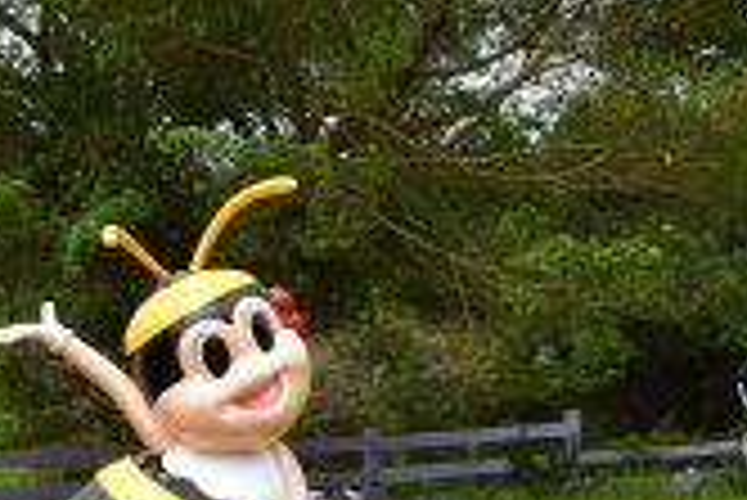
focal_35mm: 111
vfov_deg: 12.4
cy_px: 329
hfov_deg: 17.7
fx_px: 2305
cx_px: 832
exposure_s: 1/200
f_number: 8
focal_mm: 24
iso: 100
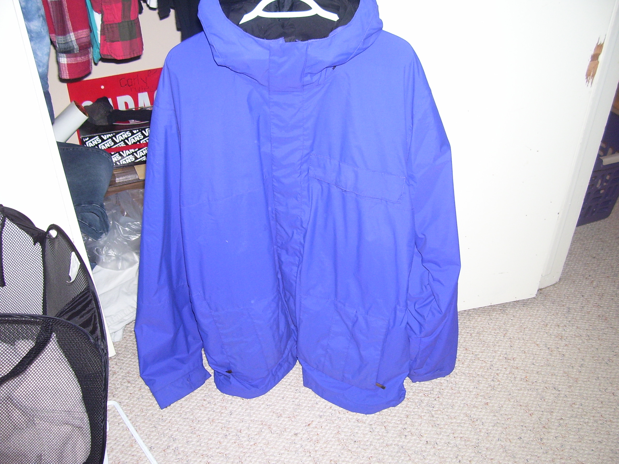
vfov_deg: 41.8
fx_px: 608
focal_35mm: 34
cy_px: 232
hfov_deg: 54.0
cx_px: 310
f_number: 2.7
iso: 125
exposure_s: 1/60
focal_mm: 5.6
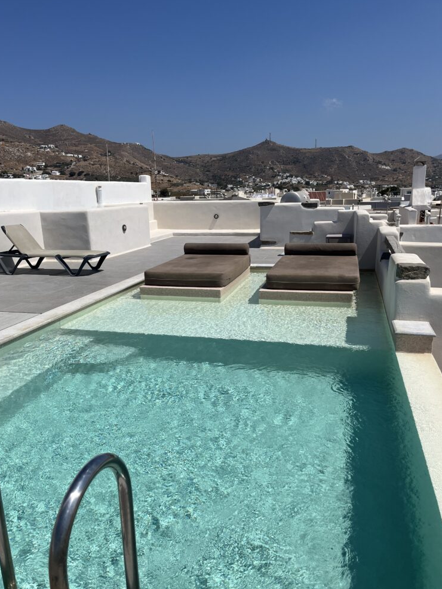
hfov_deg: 51.4
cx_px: 224
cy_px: 299
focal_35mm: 27
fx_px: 459
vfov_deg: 65.3
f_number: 1.6
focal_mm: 5.1
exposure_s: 1/10870
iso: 50
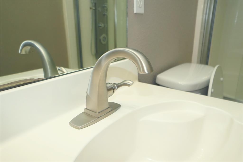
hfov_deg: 67.4
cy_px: 81
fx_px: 182
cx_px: 122
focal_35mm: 27
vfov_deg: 47.9
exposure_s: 1/160
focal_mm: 18
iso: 800
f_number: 4
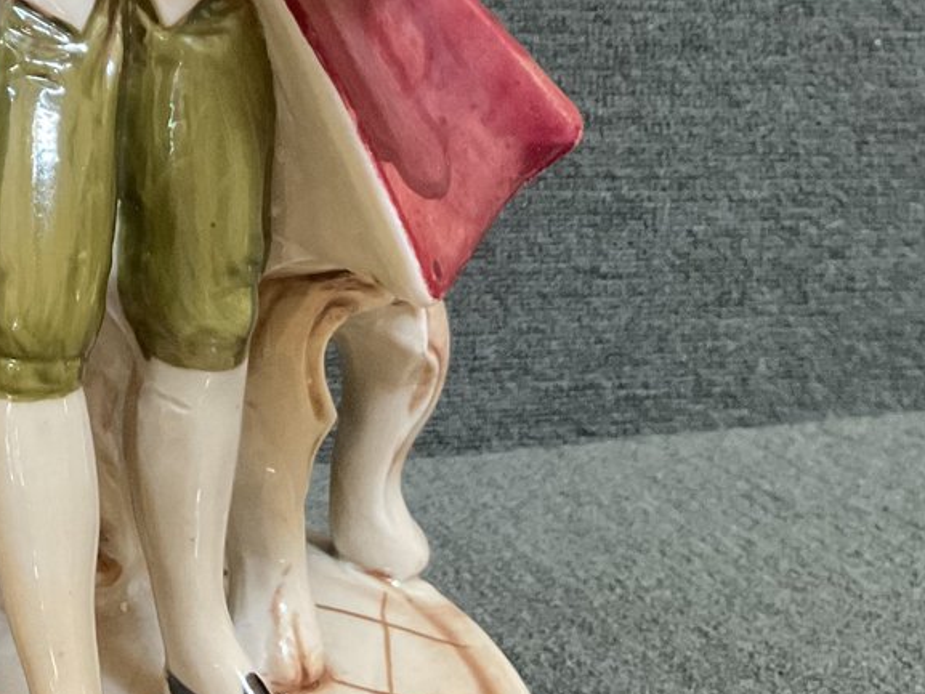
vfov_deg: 18.2
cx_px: -14
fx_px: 2031
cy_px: -195
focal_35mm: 76
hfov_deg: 24.4
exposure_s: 1/60
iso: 200
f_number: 1.8
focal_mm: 3
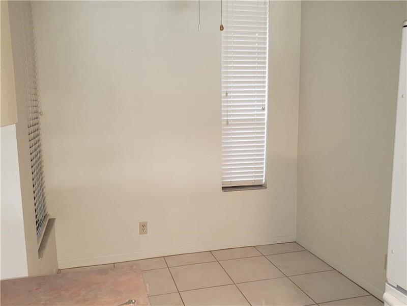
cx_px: 204
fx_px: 306
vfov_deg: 53.1
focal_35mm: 26
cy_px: 153
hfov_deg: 67.3
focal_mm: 4.3
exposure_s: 1/24
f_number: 1.5
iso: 80
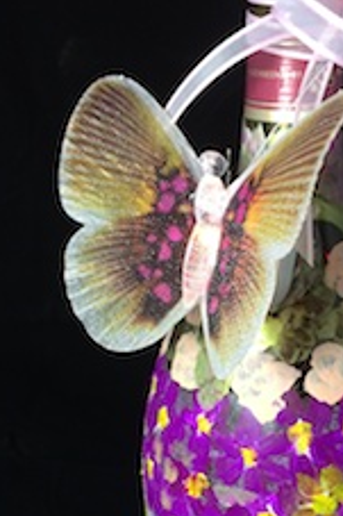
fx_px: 787
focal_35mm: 55
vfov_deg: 35.7
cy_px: 368
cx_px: 239
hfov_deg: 24.4
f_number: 2.2
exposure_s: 1/30
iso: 40
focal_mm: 4.12
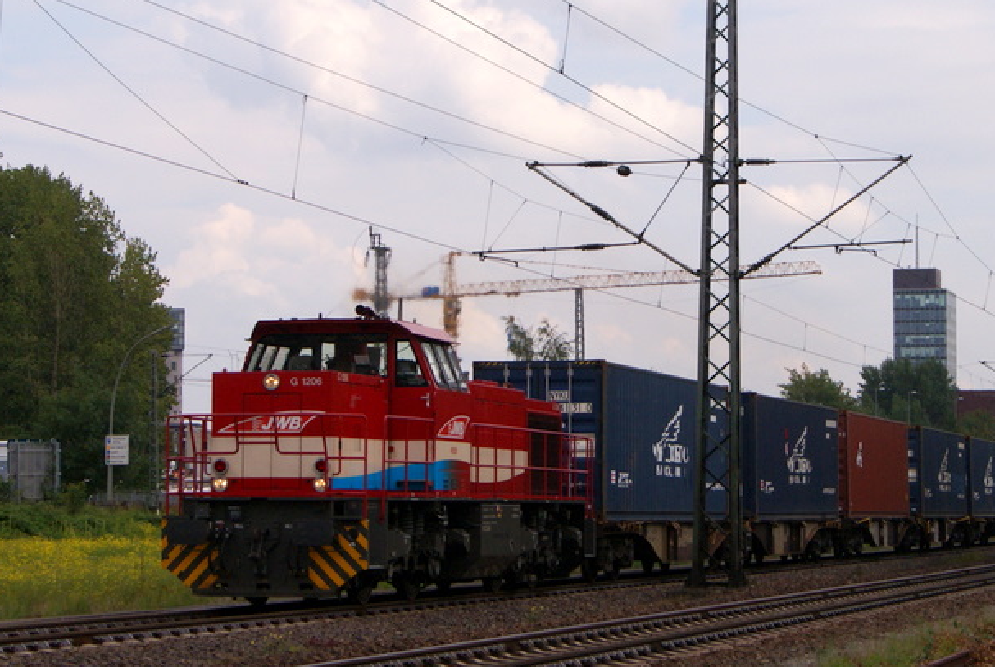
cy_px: 267
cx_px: 608
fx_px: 3152
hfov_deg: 17.9
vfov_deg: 12.1
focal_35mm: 114
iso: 200
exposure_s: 1/1000
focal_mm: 45
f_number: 10
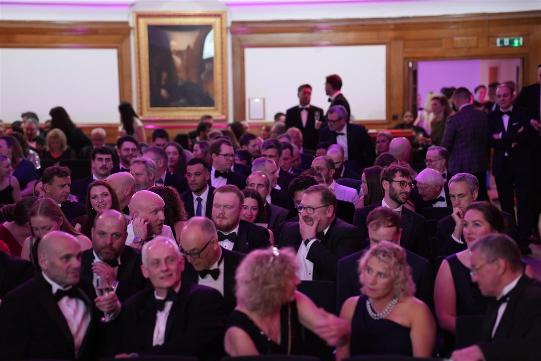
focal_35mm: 91
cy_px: 180
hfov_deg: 22.4
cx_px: 270
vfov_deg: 15.0
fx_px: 1368
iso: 1600
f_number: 2.8
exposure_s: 1/50
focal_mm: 91
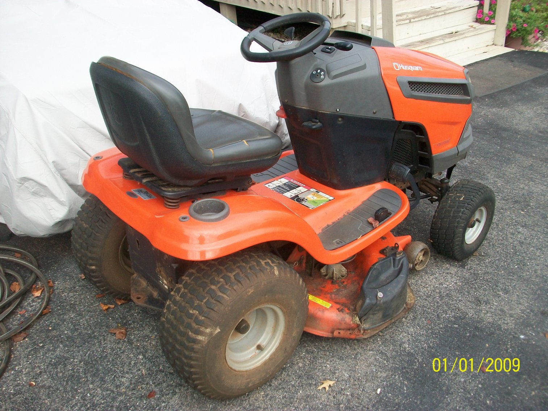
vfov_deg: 41.8
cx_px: 274
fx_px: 538
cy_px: 206
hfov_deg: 54.0
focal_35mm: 34
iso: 80
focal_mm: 5.7
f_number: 2.8
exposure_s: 1/500
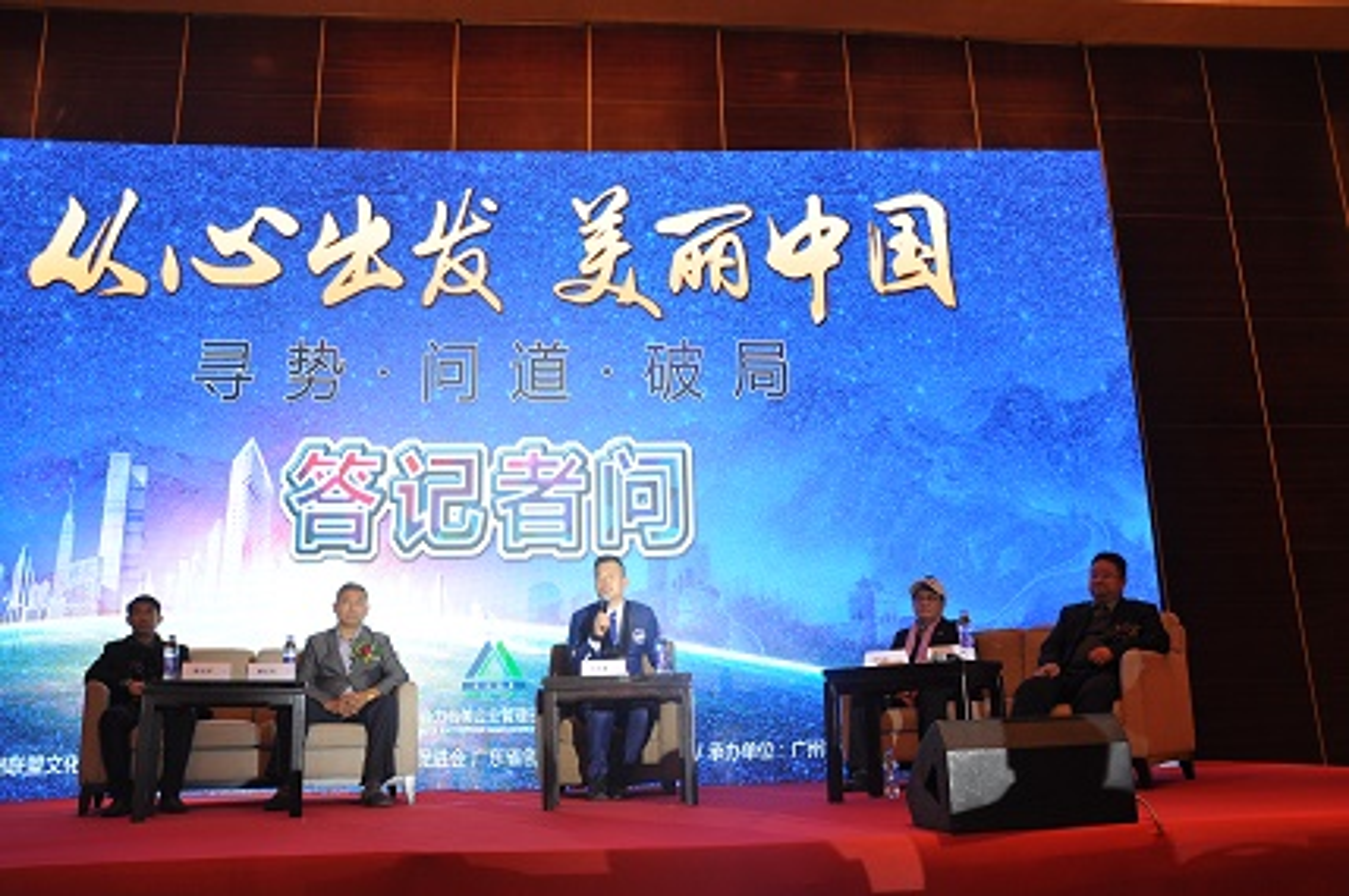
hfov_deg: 67.4
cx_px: 674
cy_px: 448
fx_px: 1011
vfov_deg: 47.8
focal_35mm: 27
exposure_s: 1/25
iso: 400
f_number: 5
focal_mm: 18
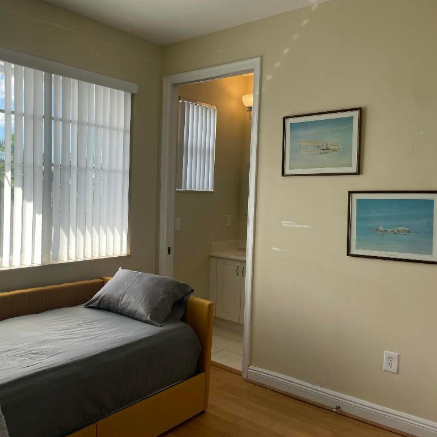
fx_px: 443
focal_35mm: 31
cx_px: 145
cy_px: 217
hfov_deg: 51.5
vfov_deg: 52.5
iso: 32
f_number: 1.6
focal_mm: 4.2
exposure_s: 1/527
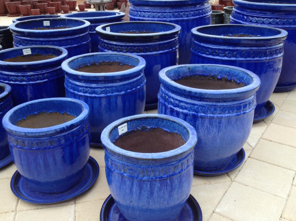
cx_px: 147
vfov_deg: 38.6
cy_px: 108
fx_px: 316
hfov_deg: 50.2
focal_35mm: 37
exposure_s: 1/236
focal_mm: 4.28
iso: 50
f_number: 2.4
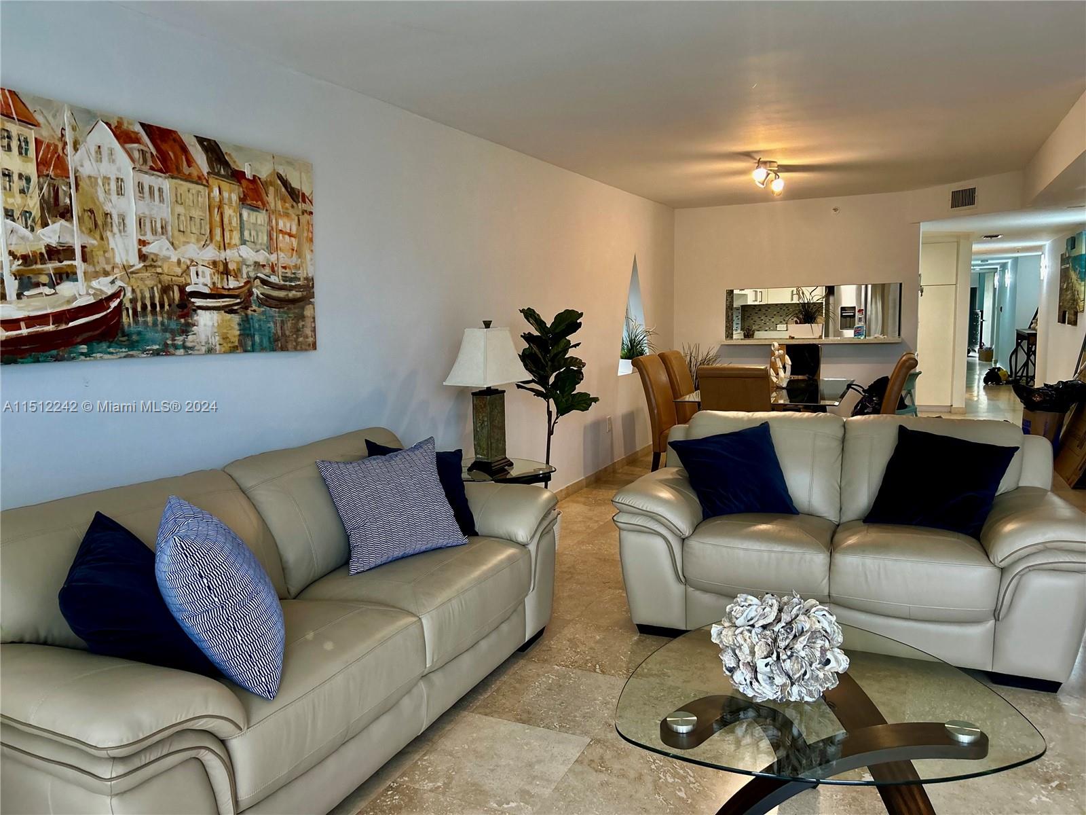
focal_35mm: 26
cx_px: 543
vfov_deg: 53.1
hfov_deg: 67.3
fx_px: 816
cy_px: 408
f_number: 1.5
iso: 160
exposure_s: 1/60
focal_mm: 5.7
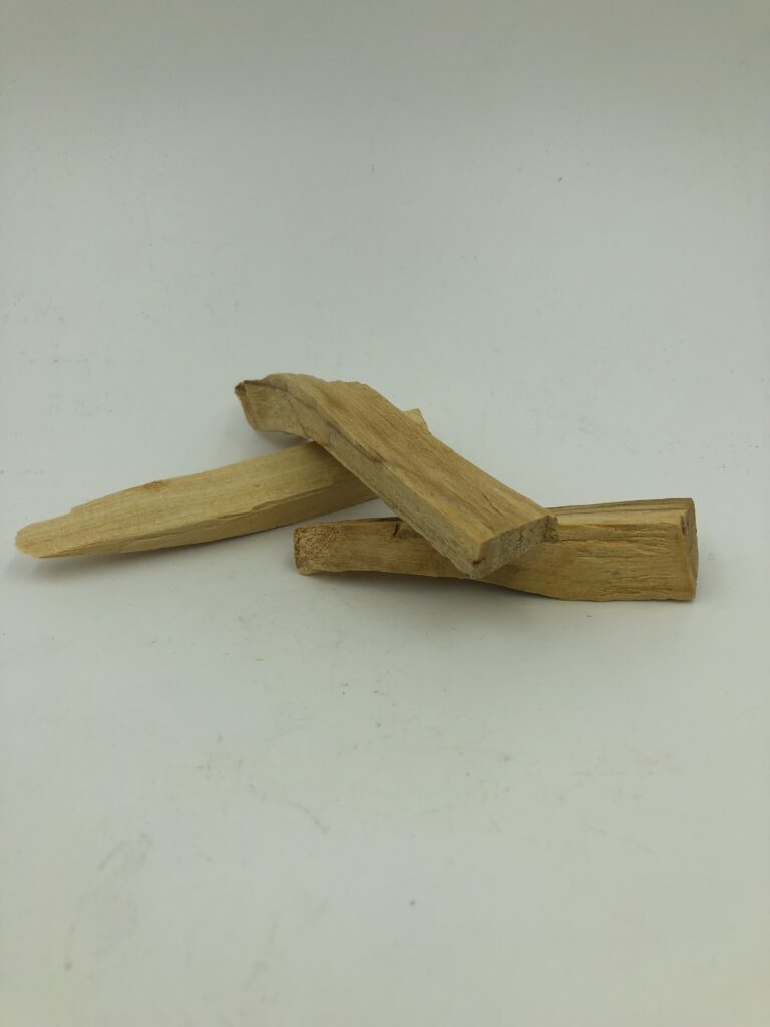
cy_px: 514
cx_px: 385
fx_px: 830
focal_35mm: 28
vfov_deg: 63.4
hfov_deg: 49.7
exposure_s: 1/1429
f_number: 1.8
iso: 20
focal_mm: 4
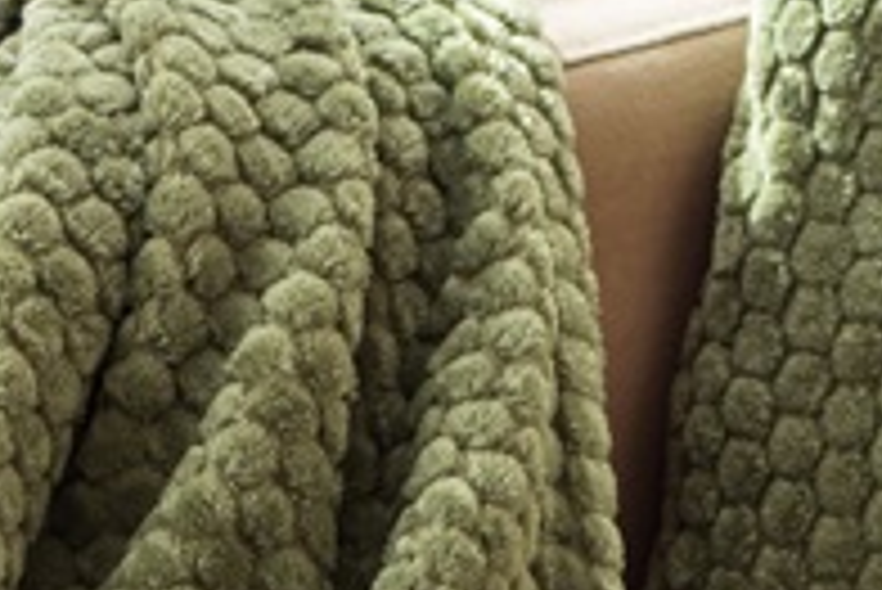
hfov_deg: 4.8
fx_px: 10493
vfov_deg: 3.2
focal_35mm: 428
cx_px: 1462
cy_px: 302
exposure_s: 1/100
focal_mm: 105
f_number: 8
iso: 200
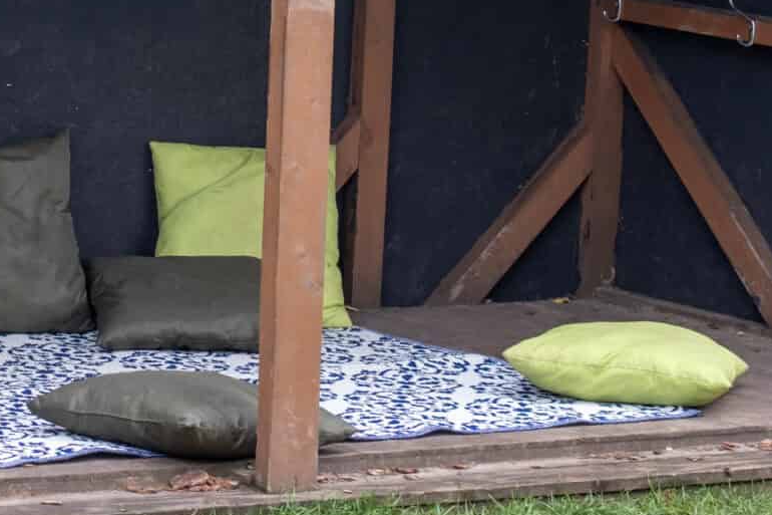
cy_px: -3
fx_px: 5917
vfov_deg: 5.0
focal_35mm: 276
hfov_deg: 7.4
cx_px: 7
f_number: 3.5
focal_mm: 55
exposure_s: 1/60
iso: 200
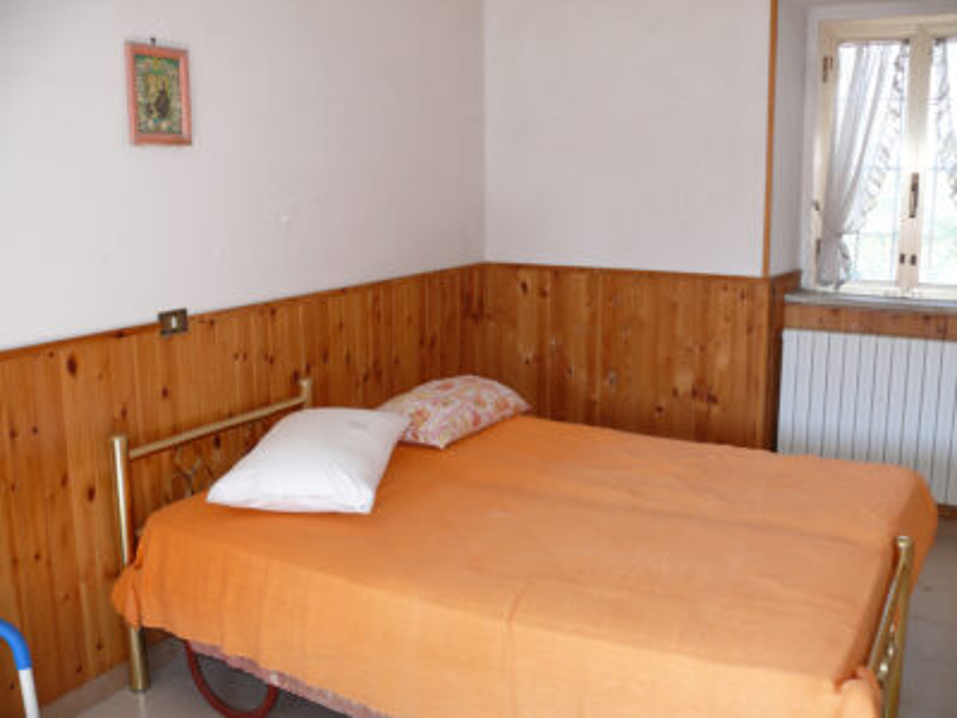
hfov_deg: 52.6
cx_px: 478
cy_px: 359
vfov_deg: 40.7
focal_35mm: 35
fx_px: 968
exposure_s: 1/30
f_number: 2.8
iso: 100
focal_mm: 7.4
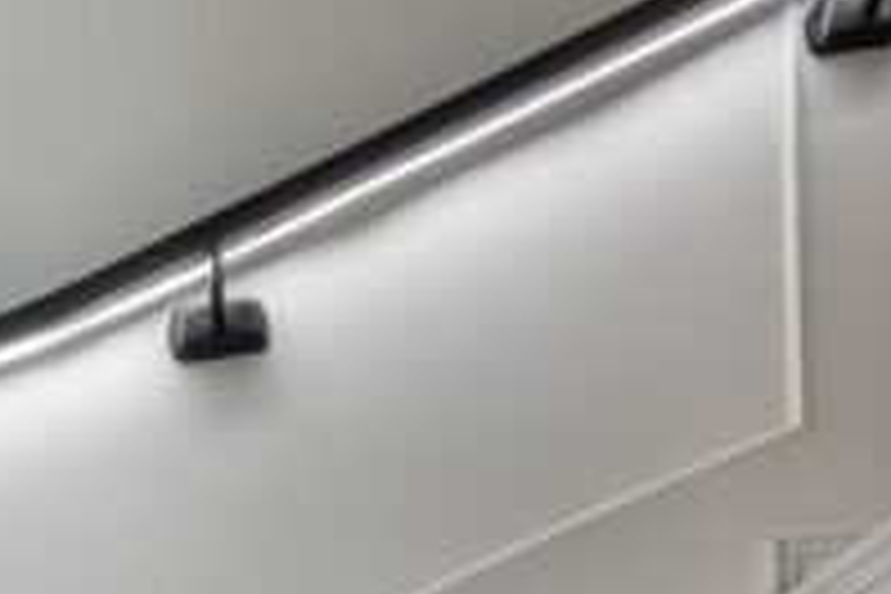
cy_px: 1357
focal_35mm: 62
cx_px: 117
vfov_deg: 15.1
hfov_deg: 31.1
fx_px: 1534
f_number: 16
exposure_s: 1/2.5
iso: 100
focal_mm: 12
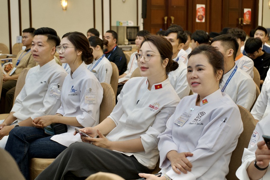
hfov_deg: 37.5
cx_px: 135
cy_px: 90
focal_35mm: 53
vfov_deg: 25.5
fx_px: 397
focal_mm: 53
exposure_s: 1/100
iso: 1250
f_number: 5
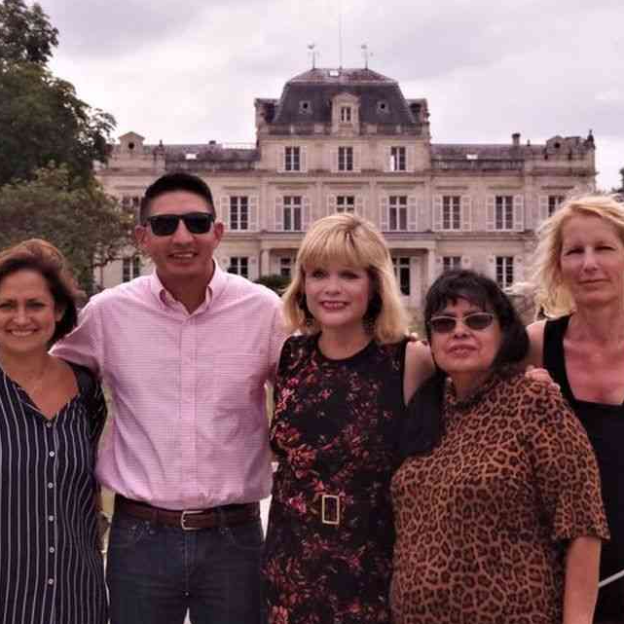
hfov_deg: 20.9
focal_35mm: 83
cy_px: 314
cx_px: 316
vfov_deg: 20.9
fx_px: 1693
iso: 3200
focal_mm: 42.5
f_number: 13
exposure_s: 1/3200
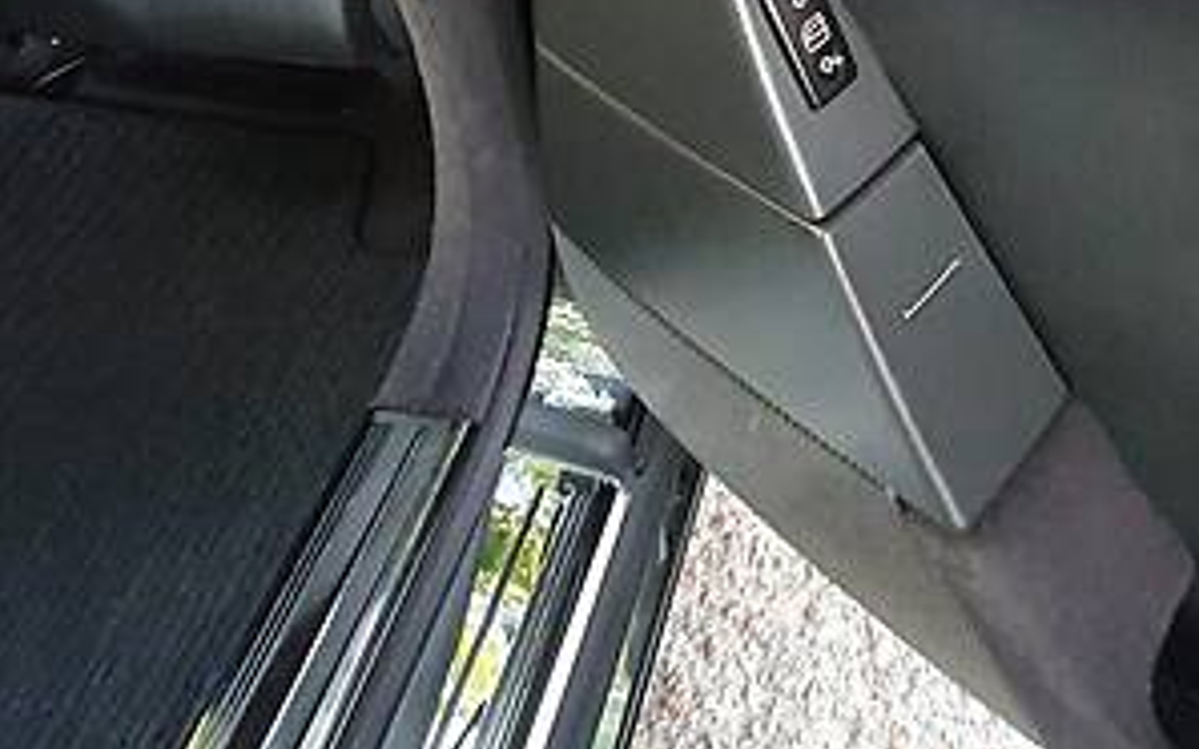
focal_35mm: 37
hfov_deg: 50.7
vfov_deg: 28.8
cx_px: 889
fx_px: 1209
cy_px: -197
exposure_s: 1/11
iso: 640
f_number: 2.2
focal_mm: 1.8
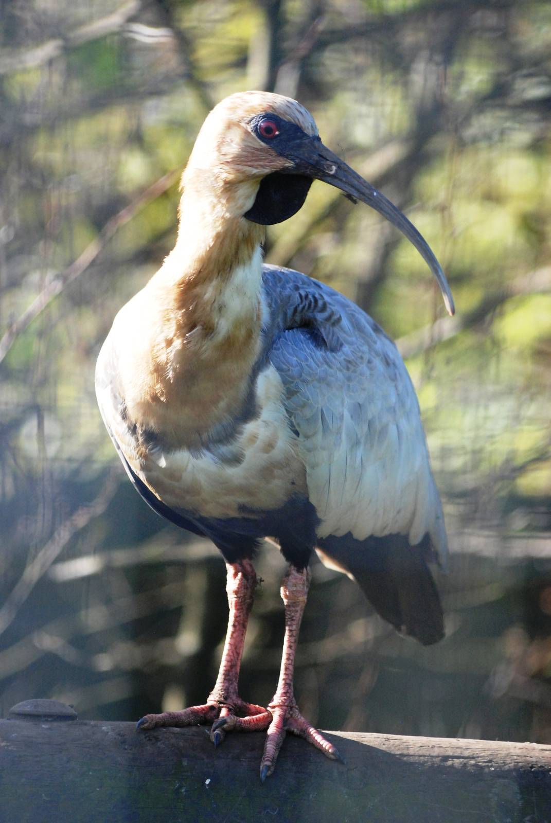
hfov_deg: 6.1
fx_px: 5151
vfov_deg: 9.1
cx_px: 276
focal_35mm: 225
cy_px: 412
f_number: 5
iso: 1000
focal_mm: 150
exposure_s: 1/1600
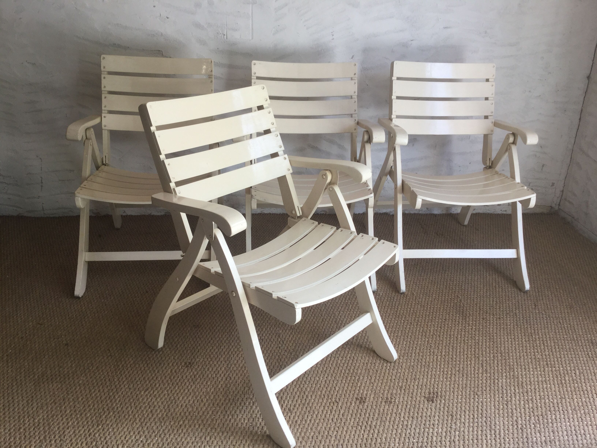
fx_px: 535
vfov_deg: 45.4
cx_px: 298
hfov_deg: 58.4
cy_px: 224
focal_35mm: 31
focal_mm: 3.3
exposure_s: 1/100
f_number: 2.4
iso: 25
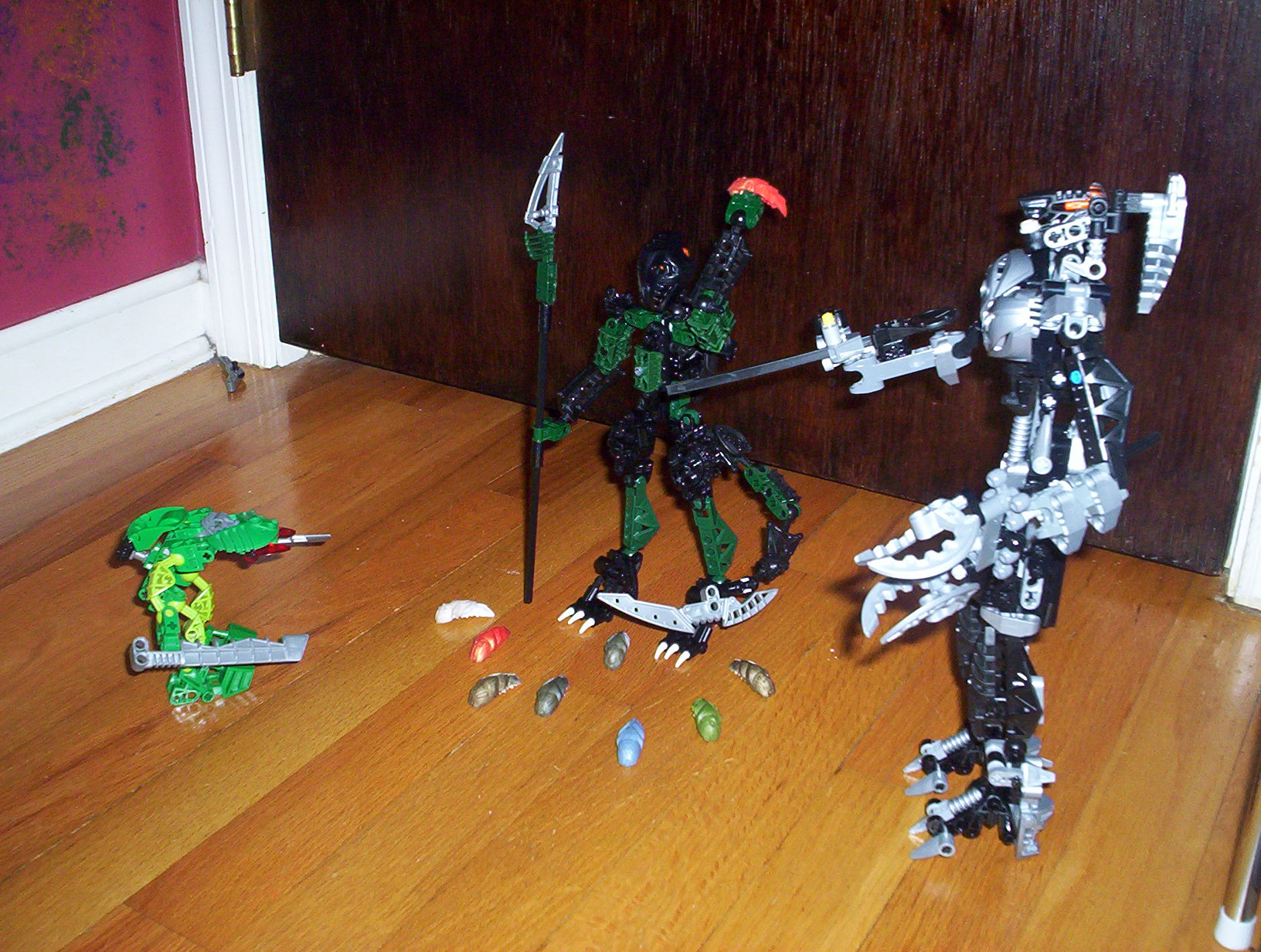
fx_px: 1388
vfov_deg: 37.9
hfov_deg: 48.9
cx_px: 630
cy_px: 476
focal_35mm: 38
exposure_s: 1/60
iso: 140
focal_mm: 4.99
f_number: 4.5
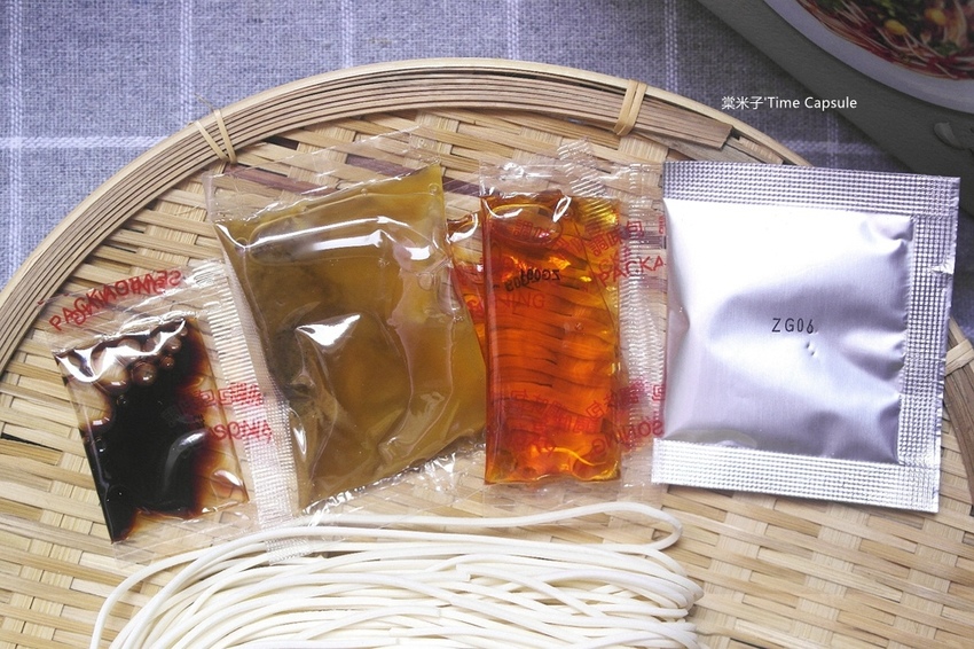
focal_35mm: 53
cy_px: 324
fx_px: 1433
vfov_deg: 25.5
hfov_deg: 37.5
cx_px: 487
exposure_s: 1/60
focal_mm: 35
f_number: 4.5
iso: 400
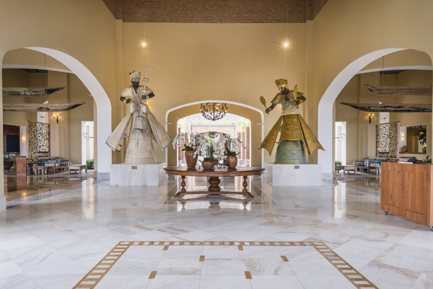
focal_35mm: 24
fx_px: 289
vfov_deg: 53.1
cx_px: 216
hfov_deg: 73.7
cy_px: 144
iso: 400
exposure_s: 1/250
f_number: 10
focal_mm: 15.9
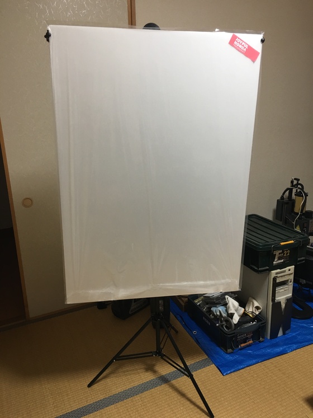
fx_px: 350
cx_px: 156
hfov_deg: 48.2
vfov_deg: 61.7
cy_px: 209
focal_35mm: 29
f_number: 2.2
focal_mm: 4.15
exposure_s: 1/15
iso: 32
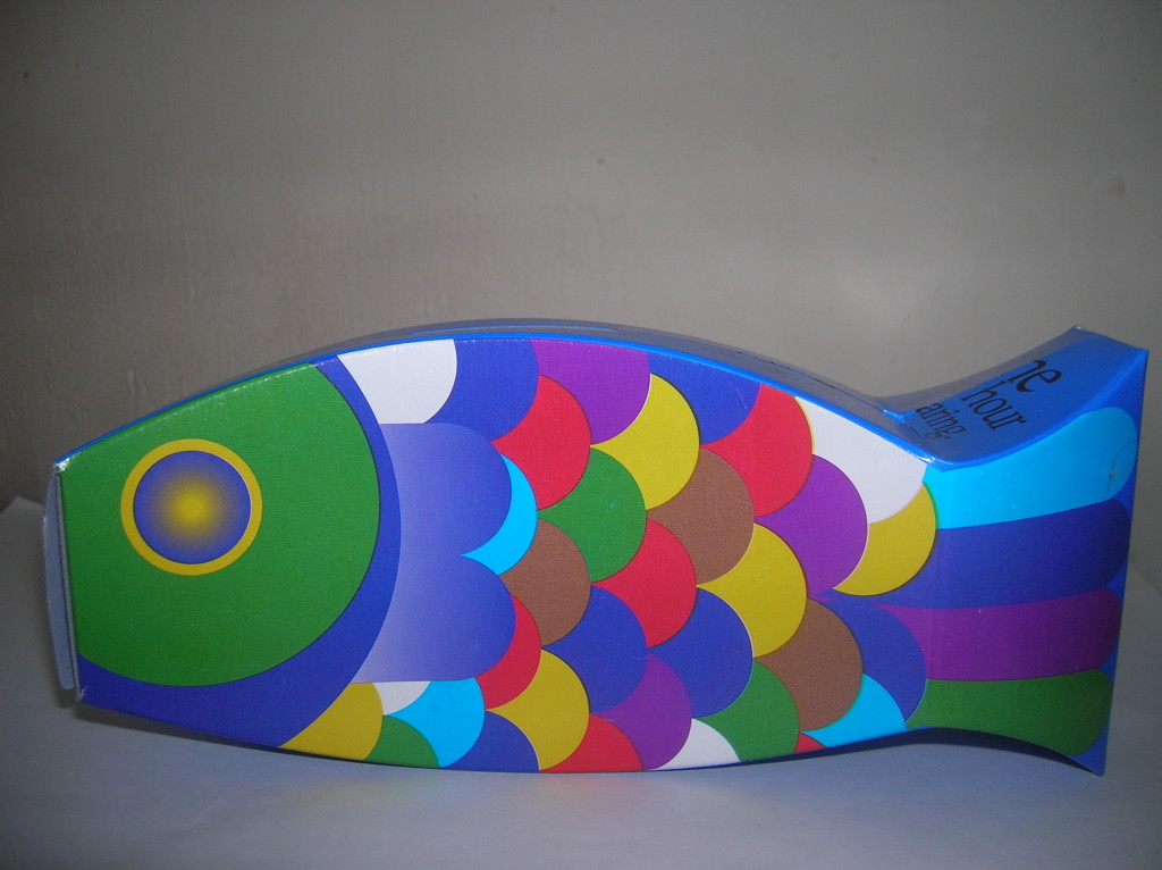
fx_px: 1140
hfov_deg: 54.0
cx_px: 581
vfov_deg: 41.7
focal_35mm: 34
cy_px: 435
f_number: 2.9
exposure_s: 1/60.1
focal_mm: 5.7
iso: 50
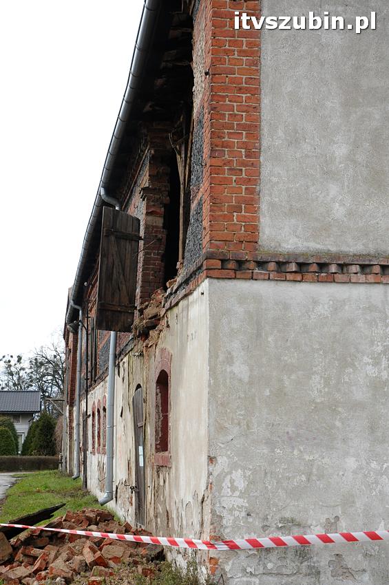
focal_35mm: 63
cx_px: 194
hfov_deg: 21.5
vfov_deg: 31.9
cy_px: 292
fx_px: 1023
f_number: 8
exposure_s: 1/250
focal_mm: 42
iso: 1000
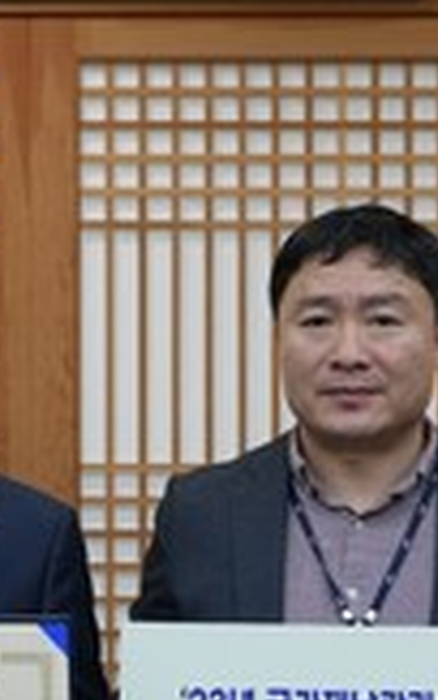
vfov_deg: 15.5
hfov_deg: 9.7
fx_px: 2576
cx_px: 193
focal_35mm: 135
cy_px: 429
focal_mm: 36
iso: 640
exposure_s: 1/200
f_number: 3.2
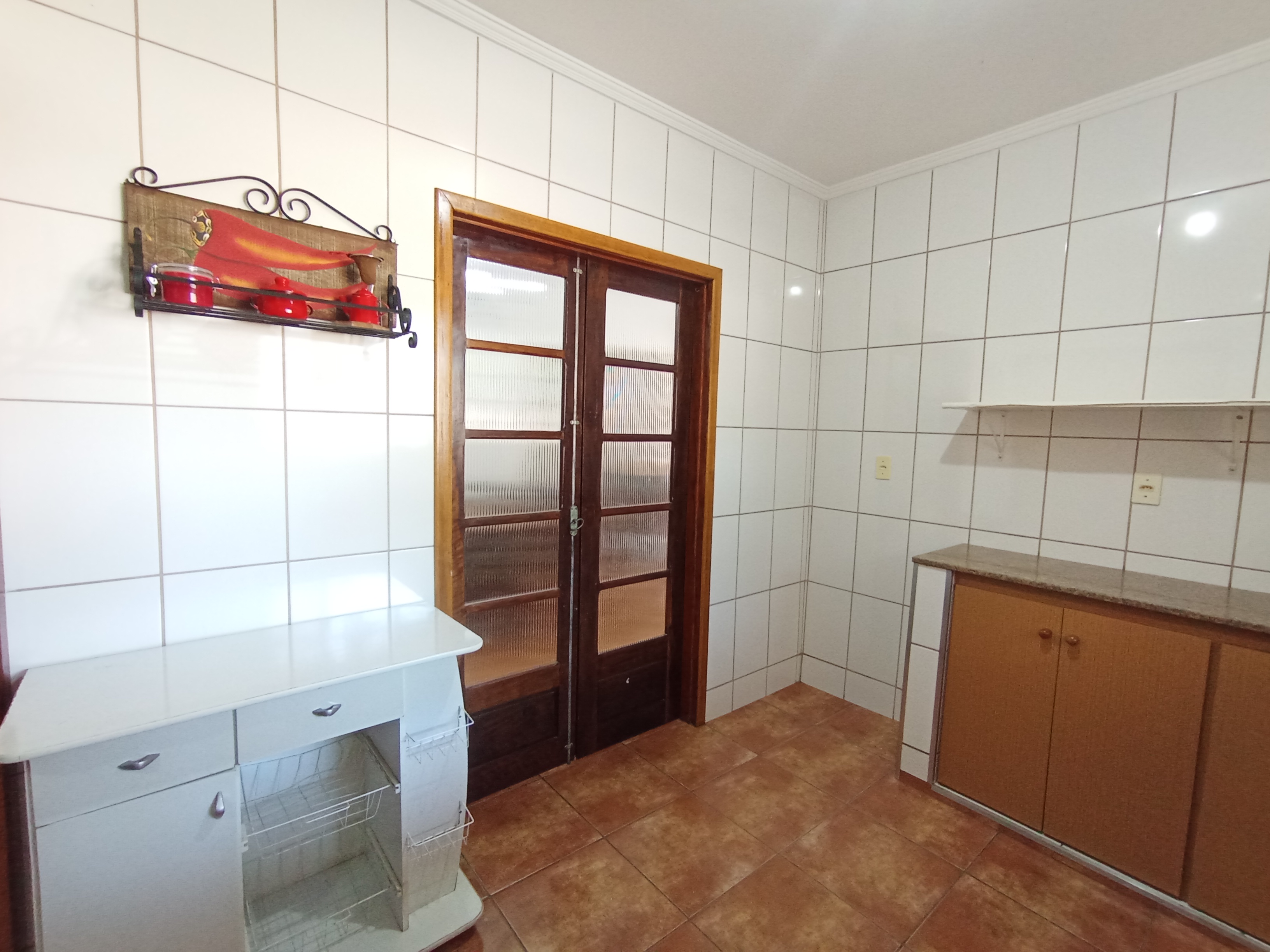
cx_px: 635
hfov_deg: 94.5
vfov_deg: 78.1
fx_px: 587
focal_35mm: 16
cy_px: 476
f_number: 2.2
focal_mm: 1.65
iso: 331
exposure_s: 1/30
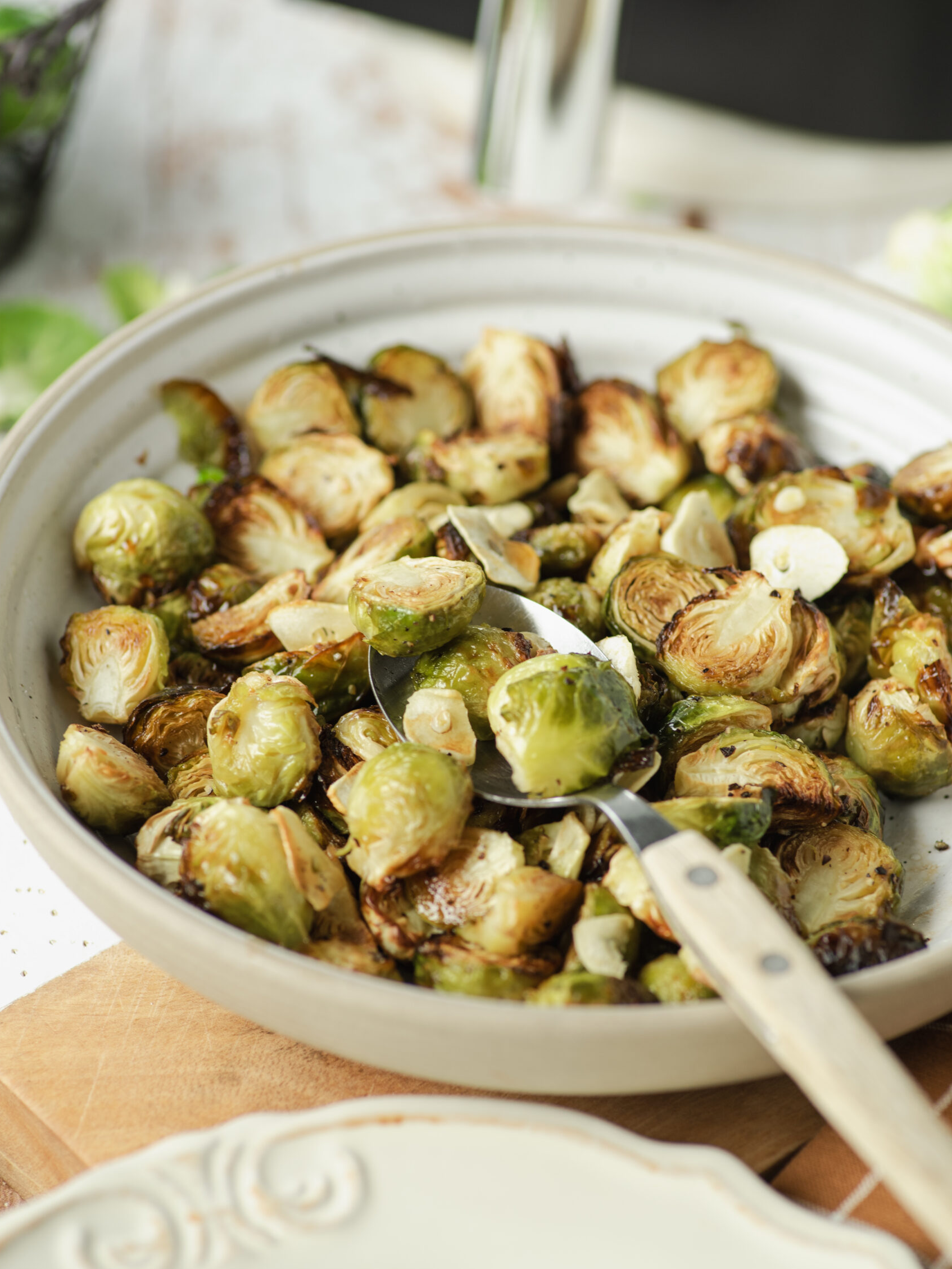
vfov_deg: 18.0
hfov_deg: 13.6
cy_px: 616
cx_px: 476
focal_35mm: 109
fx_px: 3996
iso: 250
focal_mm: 100
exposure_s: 1/80
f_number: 5.6
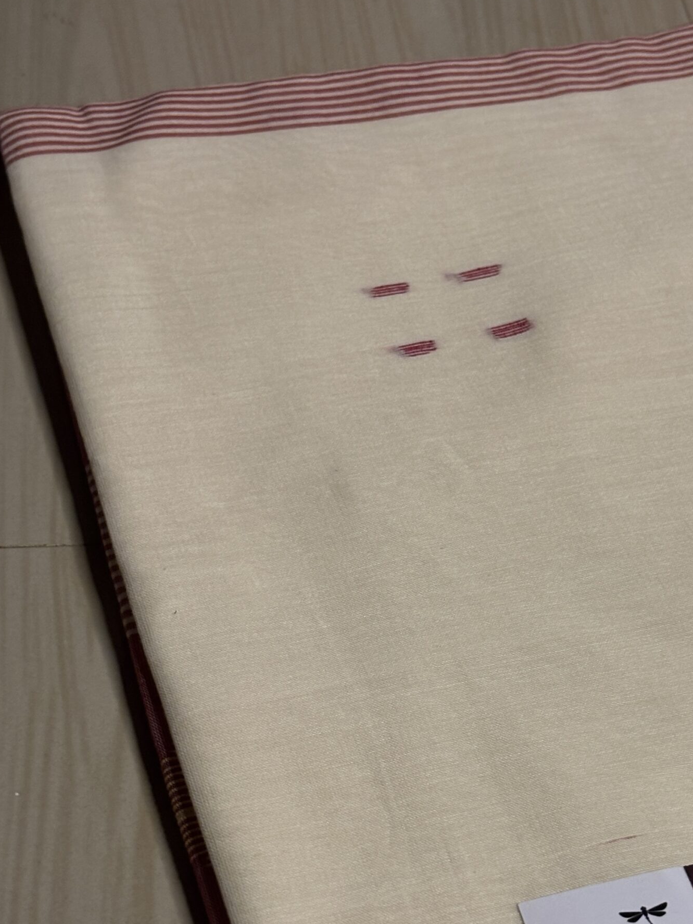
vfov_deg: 25.9
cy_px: 585
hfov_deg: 19.5
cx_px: 487
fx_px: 2002
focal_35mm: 75
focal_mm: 5.96
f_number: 1.6
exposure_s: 1/33
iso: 250
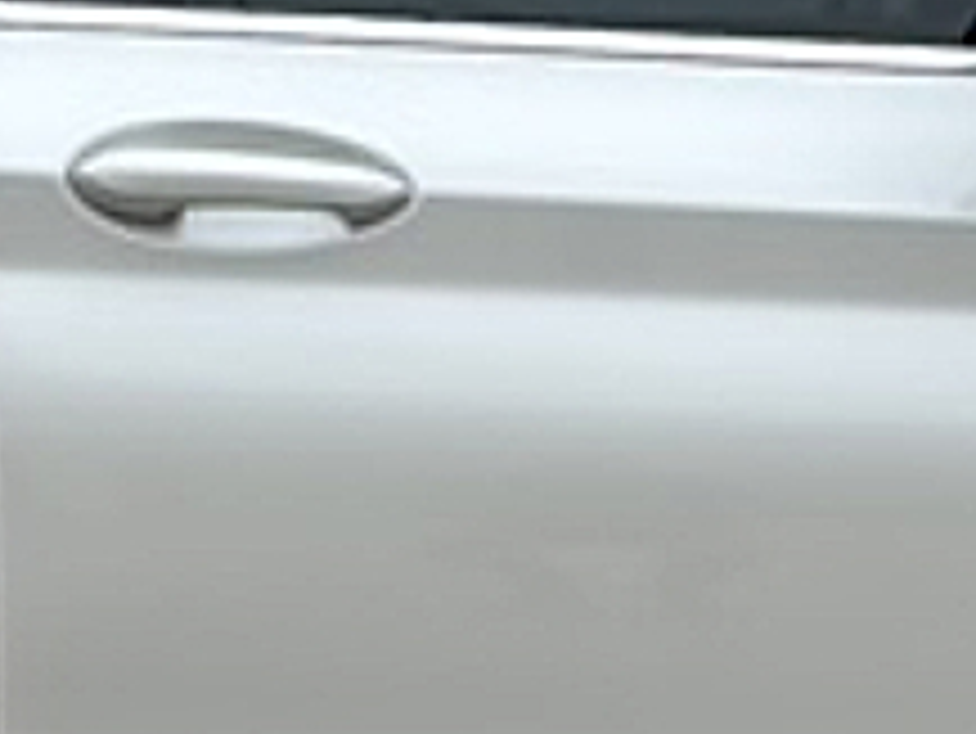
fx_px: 5191
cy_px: 689
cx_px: 423
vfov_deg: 8.0
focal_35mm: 184
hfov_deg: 10.7
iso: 80
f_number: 1.78
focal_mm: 6.76
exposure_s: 1/909
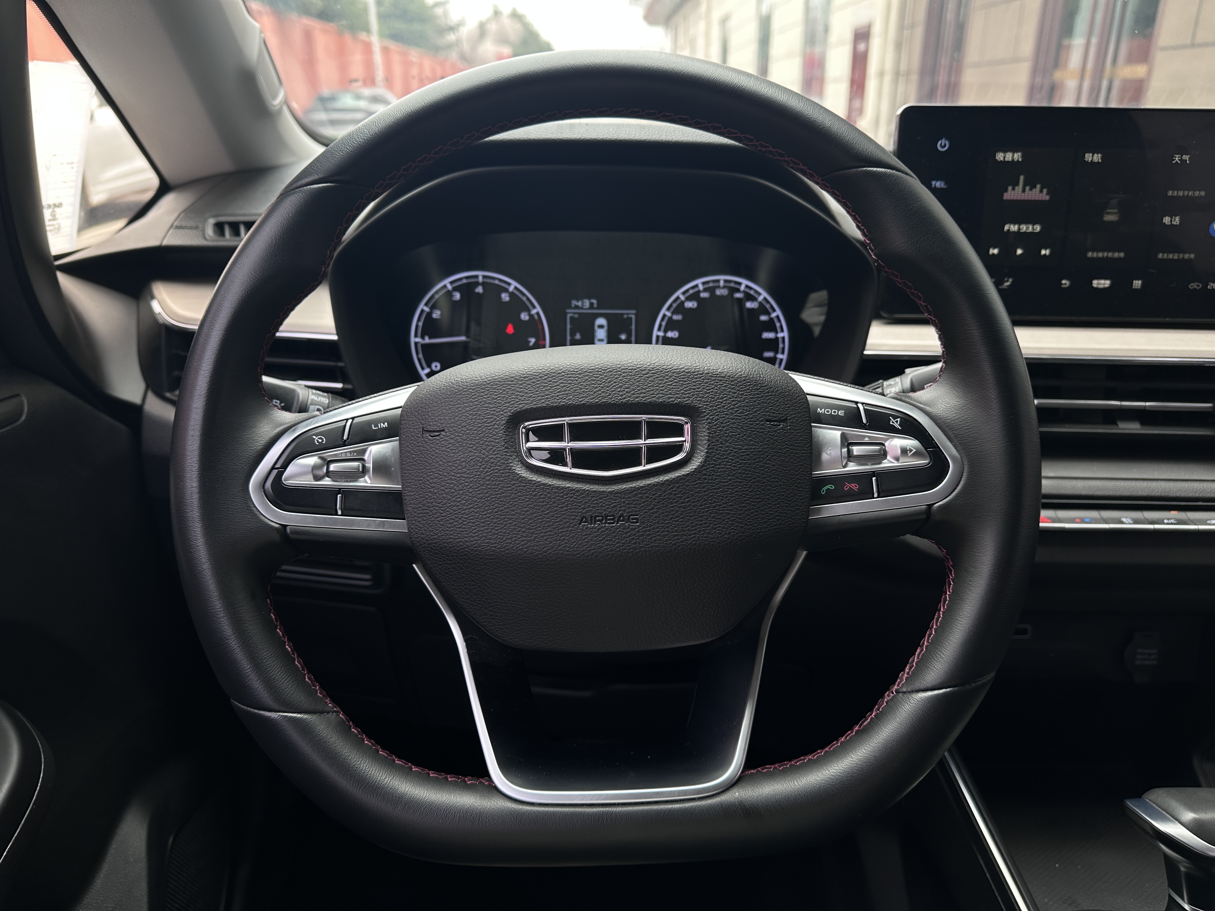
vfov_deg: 56.8
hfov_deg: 71.6
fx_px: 842
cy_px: 456
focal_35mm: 24
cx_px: 608
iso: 64
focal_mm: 6.86
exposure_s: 1/121
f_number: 1.78
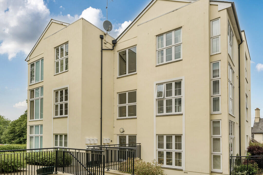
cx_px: 132
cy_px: 88
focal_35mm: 24
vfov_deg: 53.1
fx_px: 175
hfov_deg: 73.7
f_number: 8
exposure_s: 1/640
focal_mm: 16
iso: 400
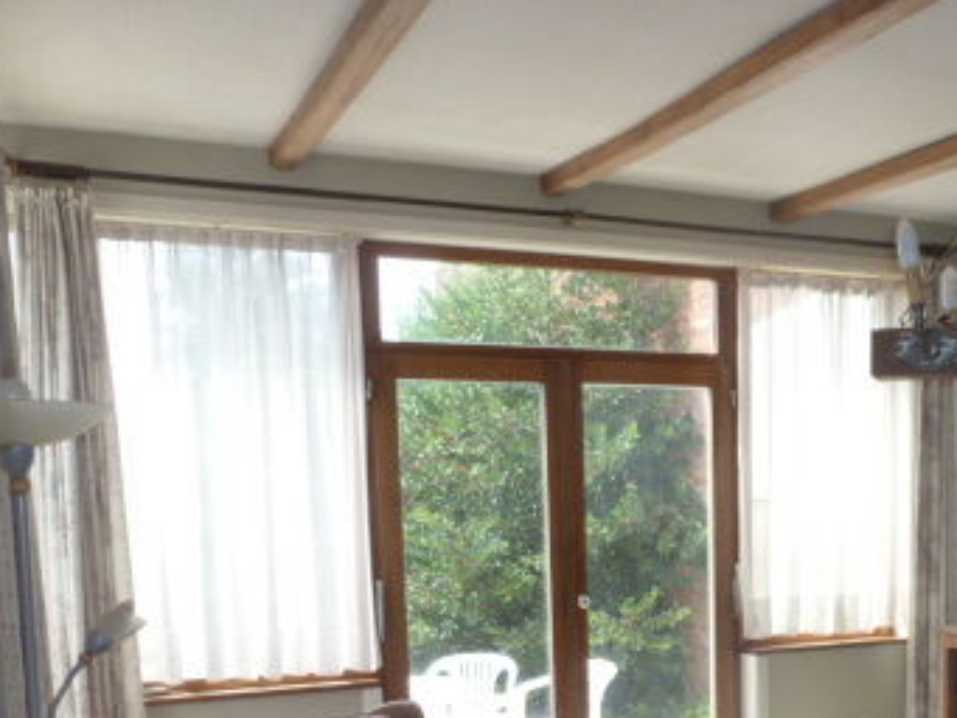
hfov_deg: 39.7
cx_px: 817
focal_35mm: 45
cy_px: 637
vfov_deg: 30.8
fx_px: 1245
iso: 160
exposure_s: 1/160
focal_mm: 4.3
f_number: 3.3
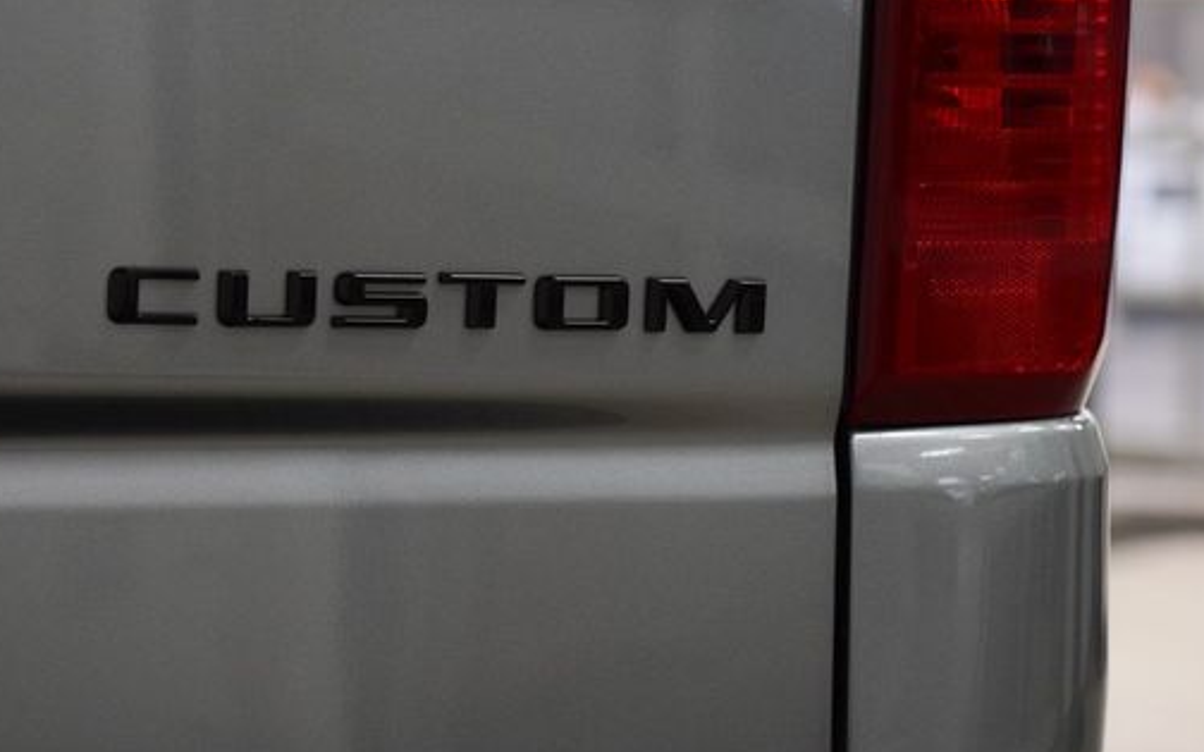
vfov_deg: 9.6
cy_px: 331
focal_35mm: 136
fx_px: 4463
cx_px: 461
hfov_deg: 15.4
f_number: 4
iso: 1600
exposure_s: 1/125
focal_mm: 70
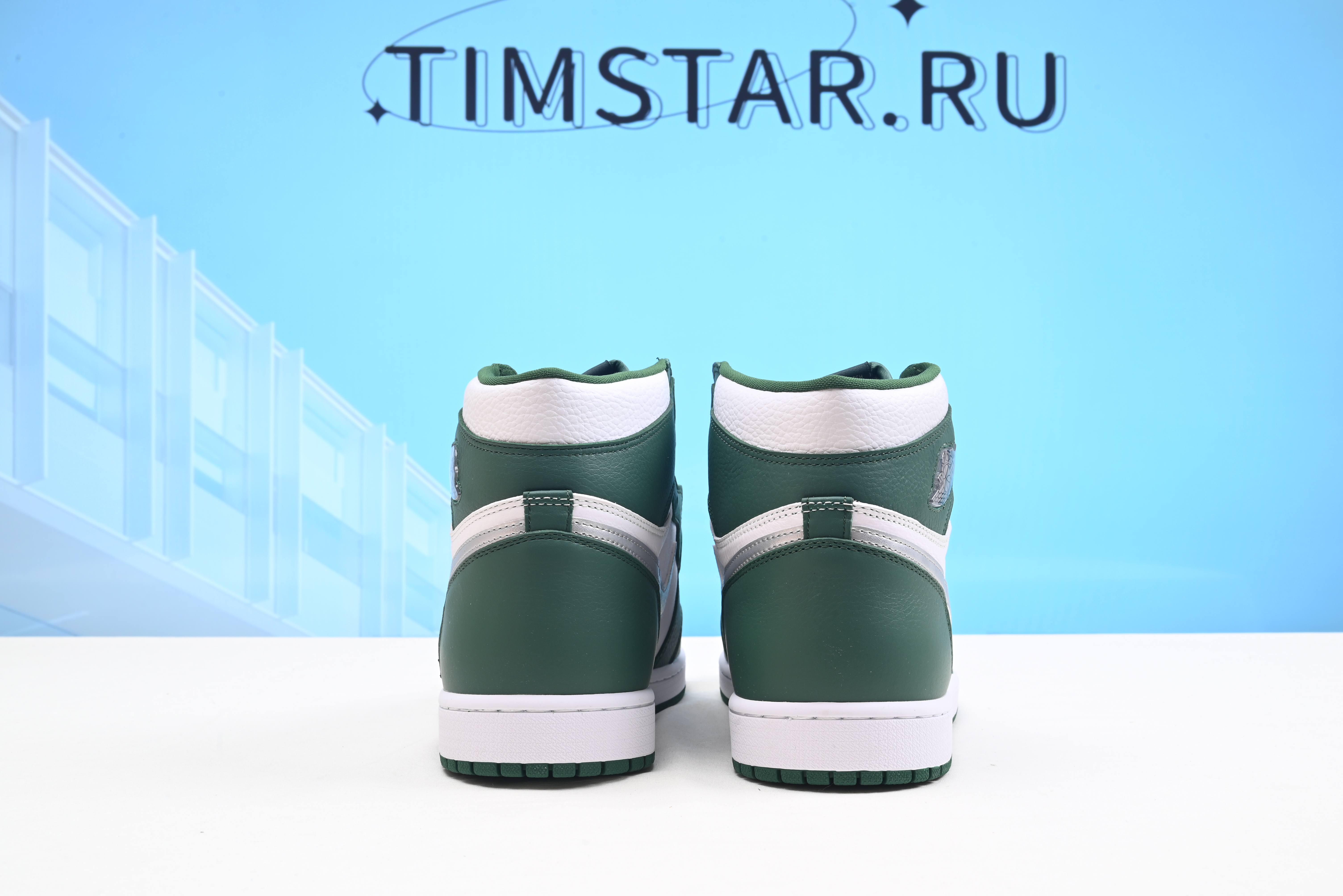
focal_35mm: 39
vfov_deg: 34.2
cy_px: 448
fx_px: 1455
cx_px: 672
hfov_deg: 49.5
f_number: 16
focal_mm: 39
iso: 100
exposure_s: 1/1.6
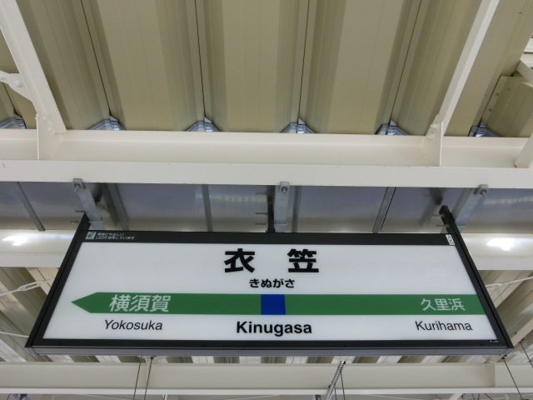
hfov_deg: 69.4
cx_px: 266
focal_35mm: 25
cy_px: 200
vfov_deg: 54.9
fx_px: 385
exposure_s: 1/125
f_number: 3.5
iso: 125
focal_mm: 4.5
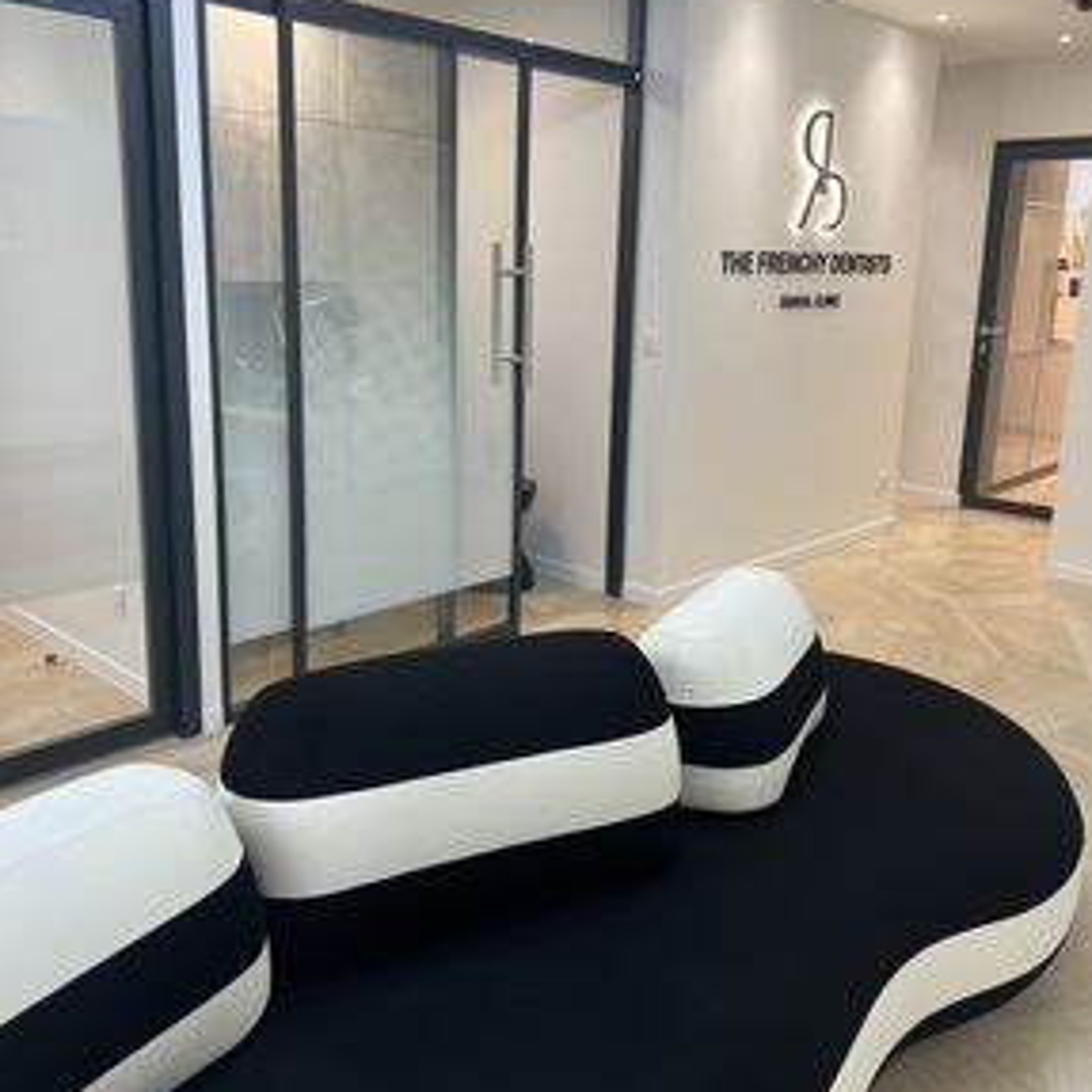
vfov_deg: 52.5
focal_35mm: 31
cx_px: 544
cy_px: 500
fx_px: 1106
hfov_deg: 52.5
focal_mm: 5.7
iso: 100
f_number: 1.5
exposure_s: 1/100
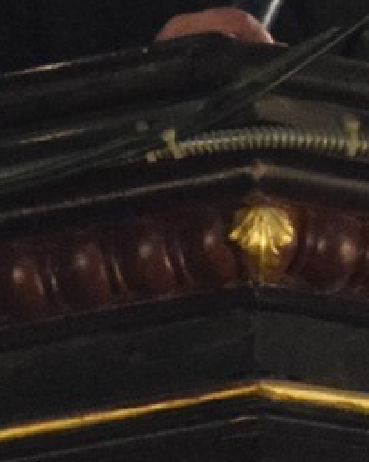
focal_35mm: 1109
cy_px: 9
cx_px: 523
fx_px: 15133
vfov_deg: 1.7
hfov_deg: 1.4
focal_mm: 105
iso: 5000
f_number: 5.6
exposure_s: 1/60
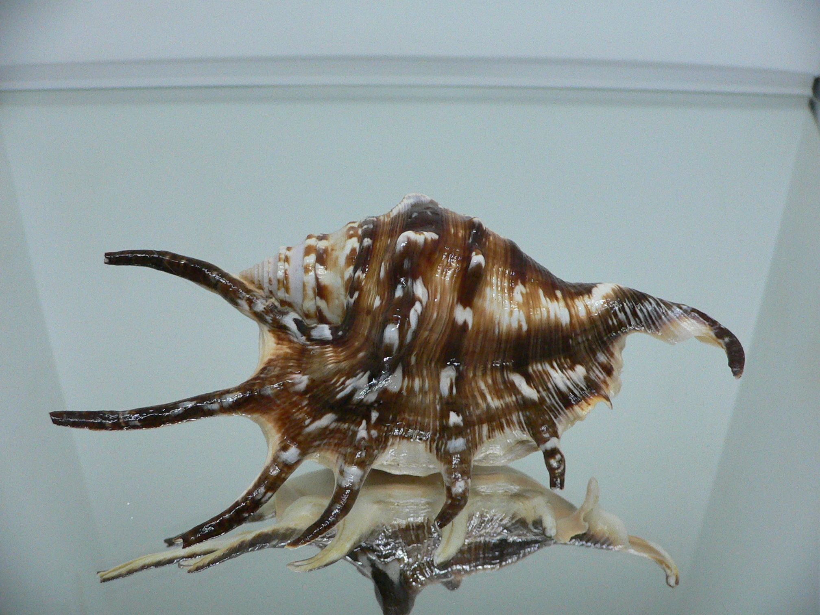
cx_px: 410
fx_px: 829
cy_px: 308
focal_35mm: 35
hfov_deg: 52.6
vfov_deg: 40.7
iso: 200
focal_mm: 4.6
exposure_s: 1/50
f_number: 2.8
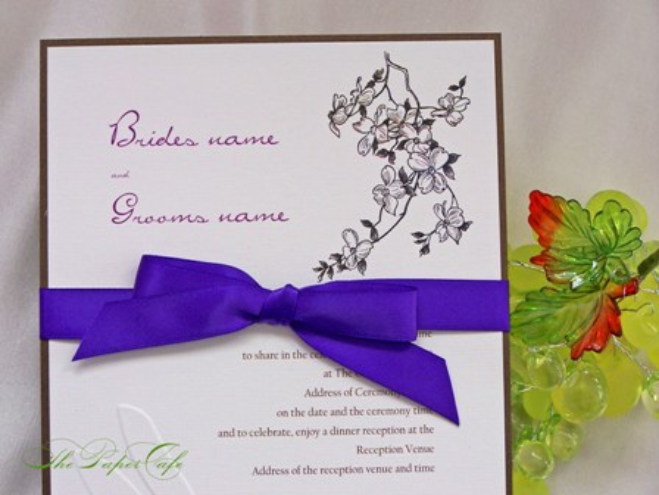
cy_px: 248
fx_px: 2227
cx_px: 330
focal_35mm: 117
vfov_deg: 12.7
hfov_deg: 16.8
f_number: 3.2
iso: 80
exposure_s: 1/80
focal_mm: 19.4
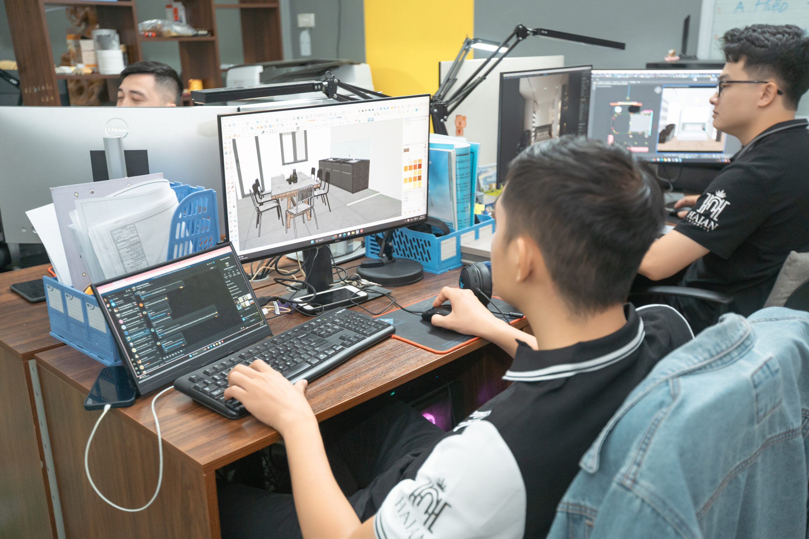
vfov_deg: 37.9
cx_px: 404
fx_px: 787
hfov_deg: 54.4
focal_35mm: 35
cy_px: 270
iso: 1600
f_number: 2.8
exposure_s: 1/125
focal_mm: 35
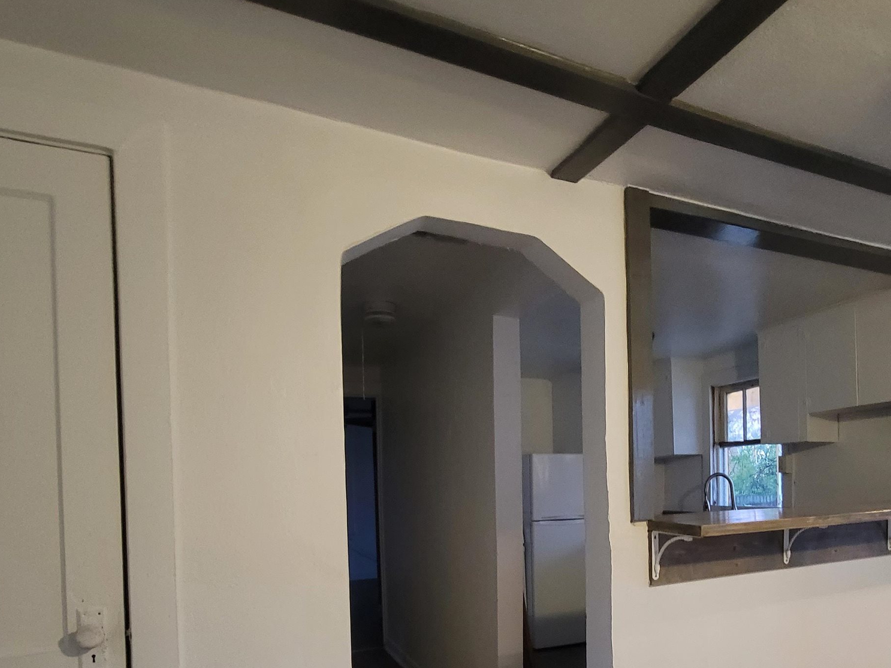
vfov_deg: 58.0
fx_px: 566
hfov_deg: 75.1
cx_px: 554
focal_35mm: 22
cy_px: 498
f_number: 2.2
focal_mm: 2.2
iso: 800
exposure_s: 1/24
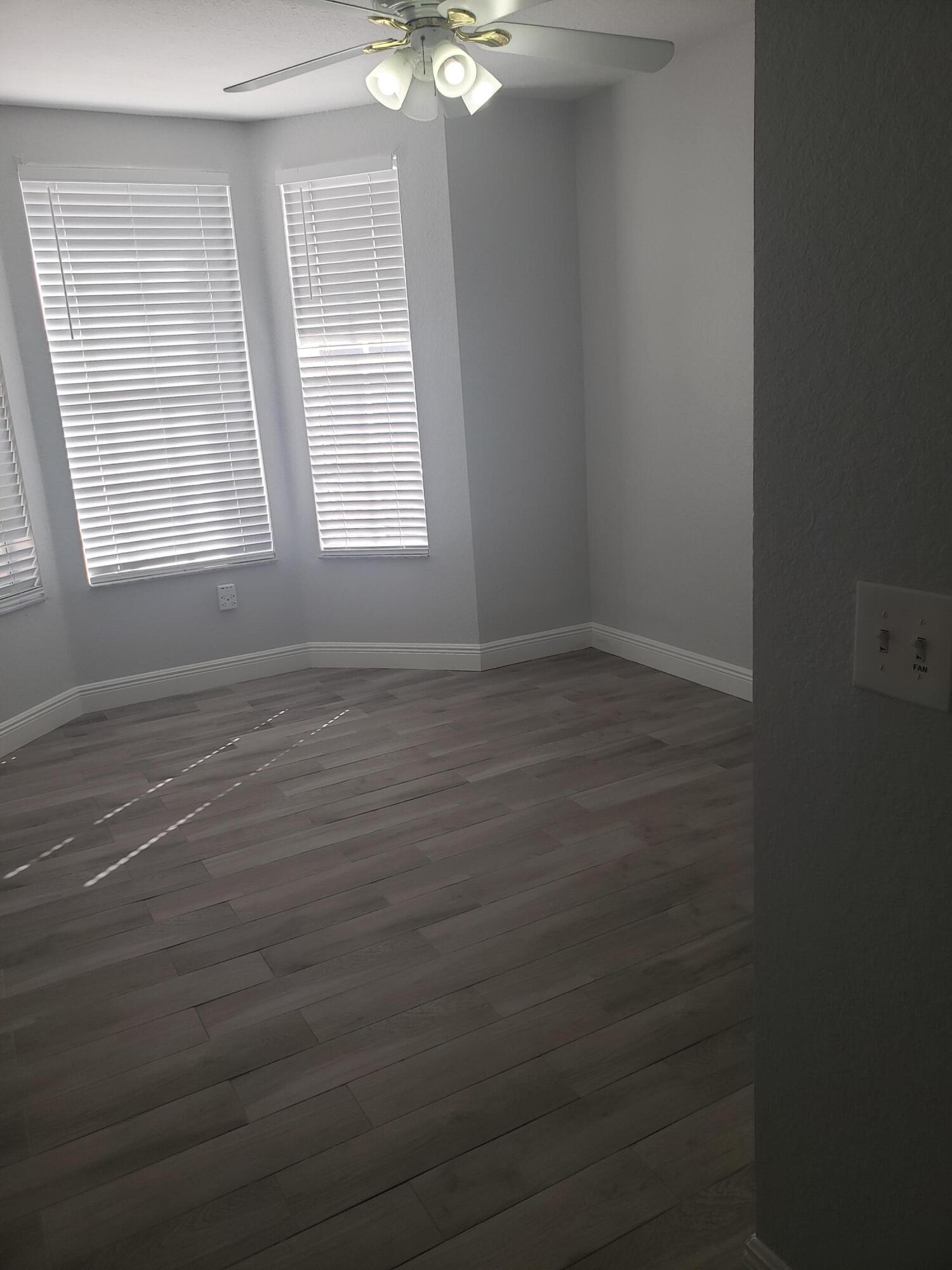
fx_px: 953
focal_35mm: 26
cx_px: 476
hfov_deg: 53.1
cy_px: 635
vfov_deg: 67.3
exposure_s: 1/120
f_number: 2.4
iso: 64
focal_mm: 4.3
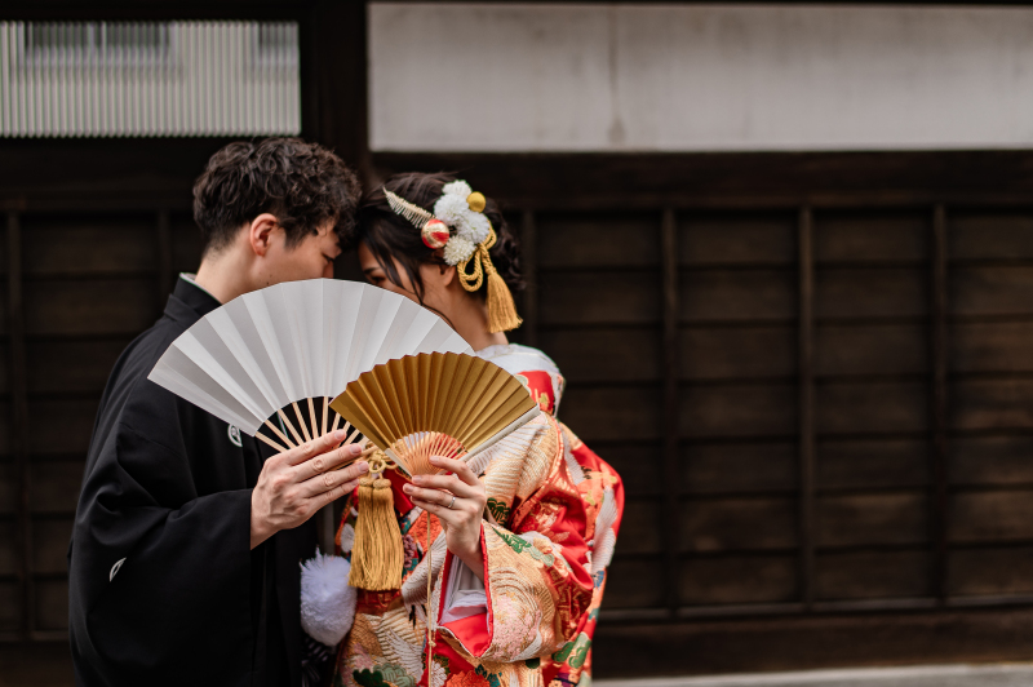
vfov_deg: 23.3
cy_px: 344
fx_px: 1663
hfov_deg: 34.5
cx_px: 516
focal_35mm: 58
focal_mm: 58
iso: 100
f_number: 2
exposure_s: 1/160
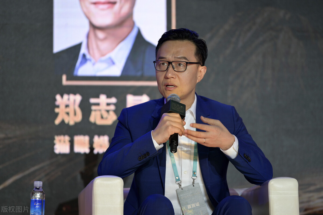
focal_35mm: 180
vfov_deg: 7.6
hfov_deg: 11.4
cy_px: 108
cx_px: 162
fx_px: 1615
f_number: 2.8
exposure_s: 1/125
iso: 160
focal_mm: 180
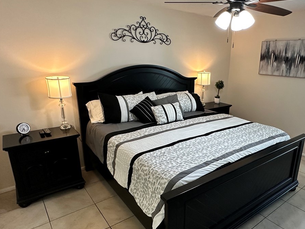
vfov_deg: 54.8
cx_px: 186
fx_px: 220
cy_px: 125
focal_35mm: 25
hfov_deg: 68.5
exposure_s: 1/120
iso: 250
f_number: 2.2
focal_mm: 2.22
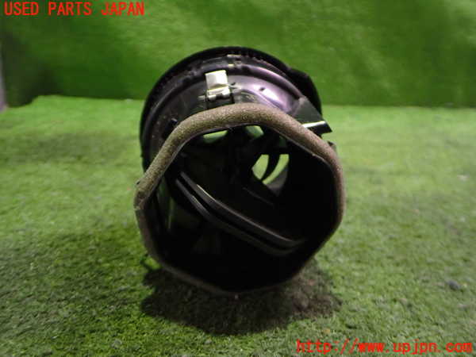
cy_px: 178
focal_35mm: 30
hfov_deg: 60.0
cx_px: 238
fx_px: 413
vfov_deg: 46.8
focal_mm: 5.4
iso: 800
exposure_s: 1/20
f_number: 2.3
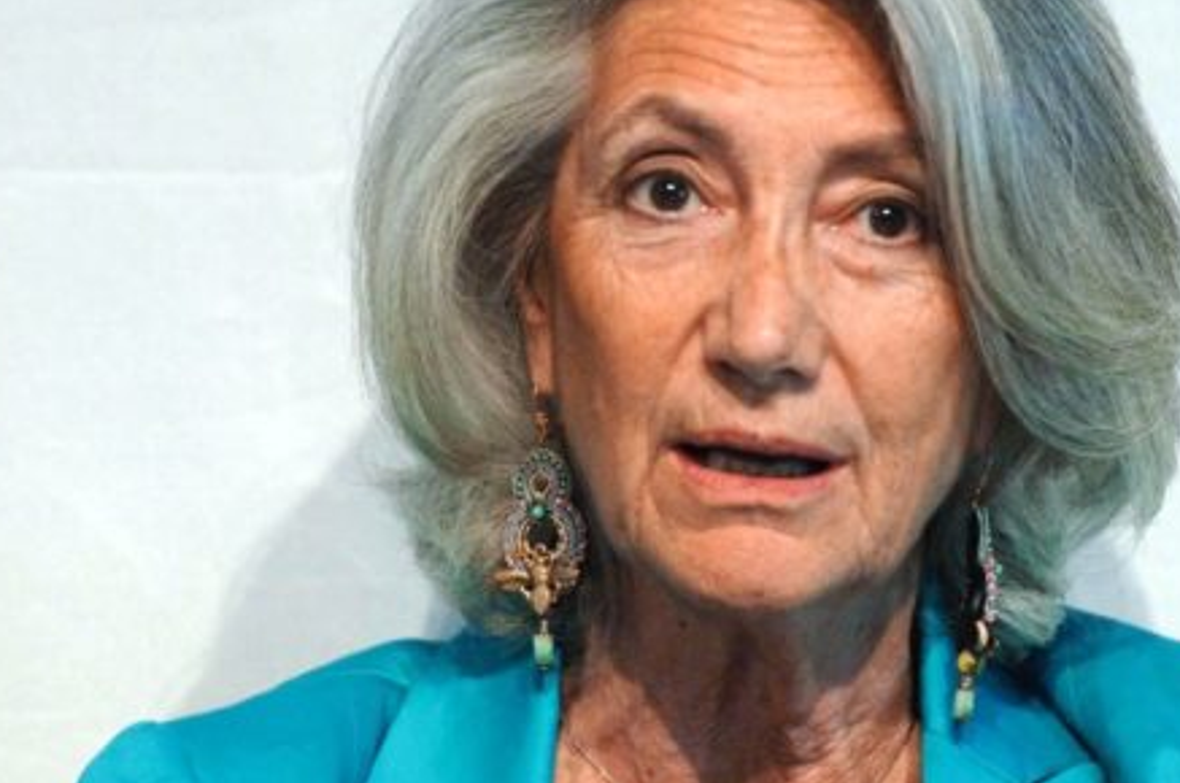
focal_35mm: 527
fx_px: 17248
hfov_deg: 3.9
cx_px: 743
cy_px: 332
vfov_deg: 2.6
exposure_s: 1/125
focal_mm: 200
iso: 640
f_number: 3.2
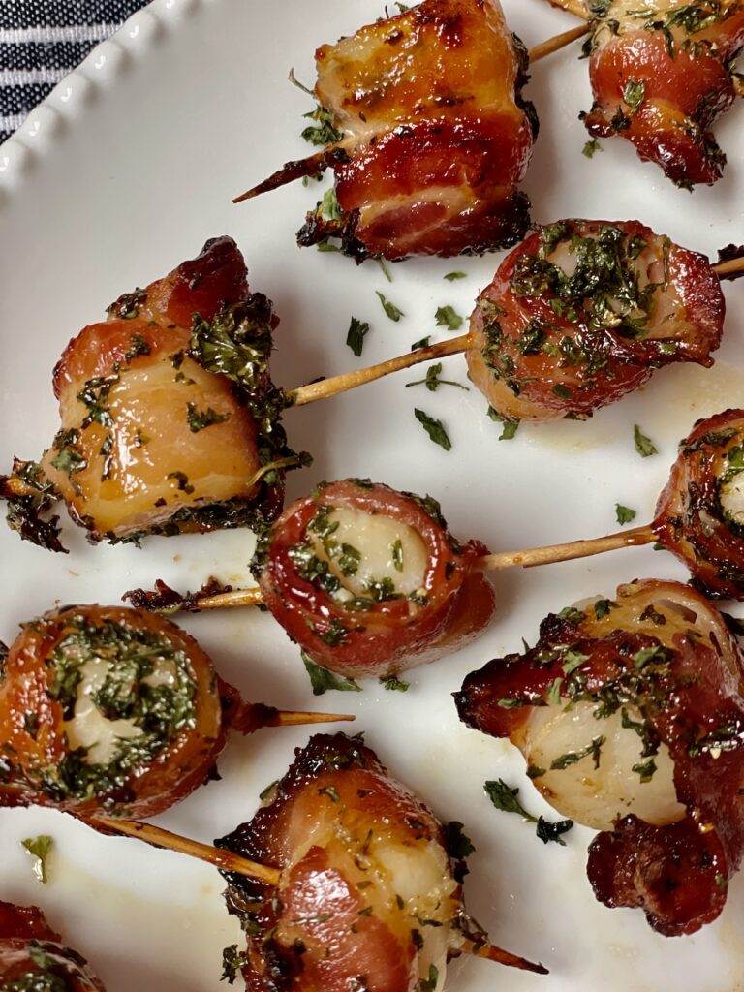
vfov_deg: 36.8
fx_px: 1490
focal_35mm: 52
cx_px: 372
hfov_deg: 28.0
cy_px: 496
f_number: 2
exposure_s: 1/40
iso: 200
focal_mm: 6
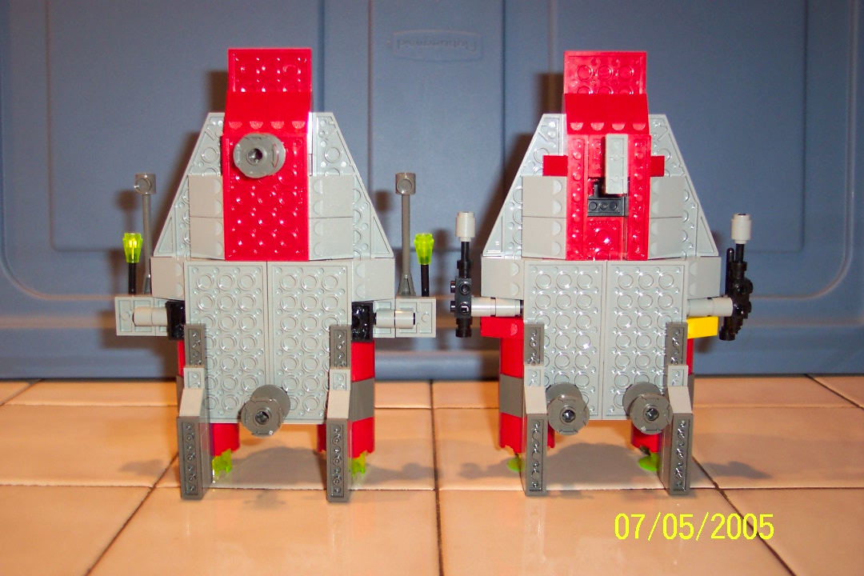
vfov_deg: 35.1
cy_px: 288
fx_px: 912
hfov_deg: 50.7
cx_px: 432
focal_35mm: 38
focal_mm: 8
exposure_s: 1/30
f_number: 2.8
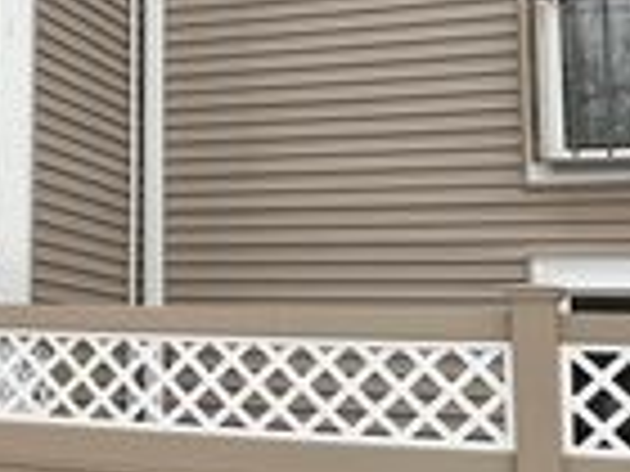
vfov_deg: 17.1
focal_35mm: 86
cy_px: 142
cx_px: -158
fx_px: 1565
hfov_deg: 21.0
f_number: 1.78
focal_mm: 6.76
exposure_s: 1/385
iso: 80
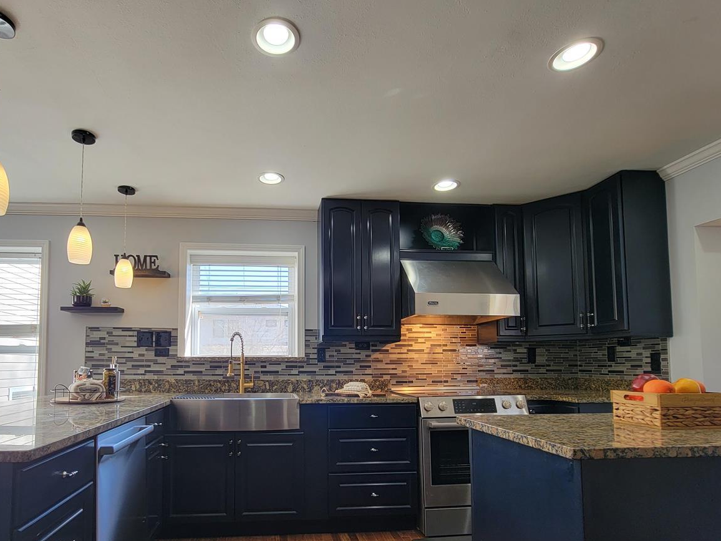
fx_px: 375
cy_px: 343
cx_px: 301
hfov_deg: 87.0
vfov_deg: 70.3
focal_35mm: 18
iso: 50
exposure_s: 1/60
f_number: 2.2
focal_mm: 2.2
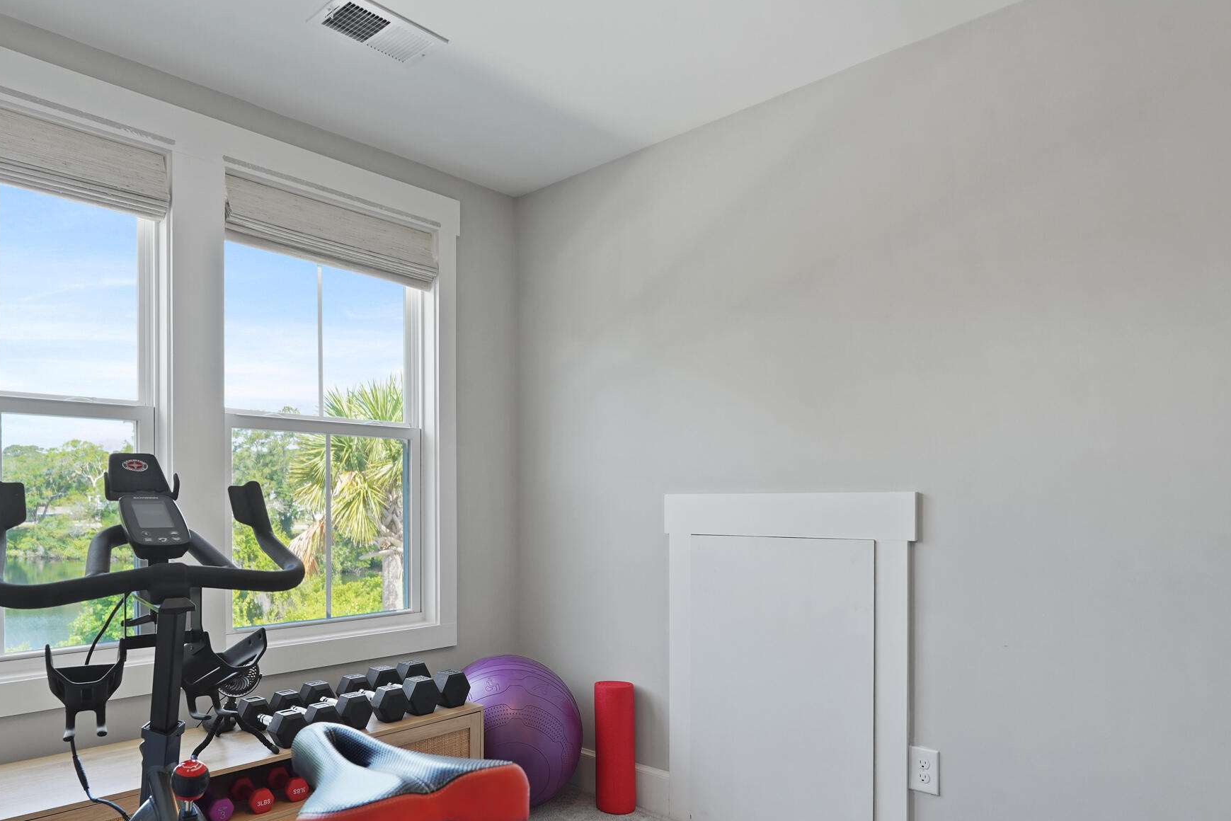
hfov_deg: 75.1
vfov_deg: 54.5
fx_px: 787
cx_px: 483
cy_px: 517
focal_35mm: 23
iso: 320
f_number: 9
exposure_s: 1/5
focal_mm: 16
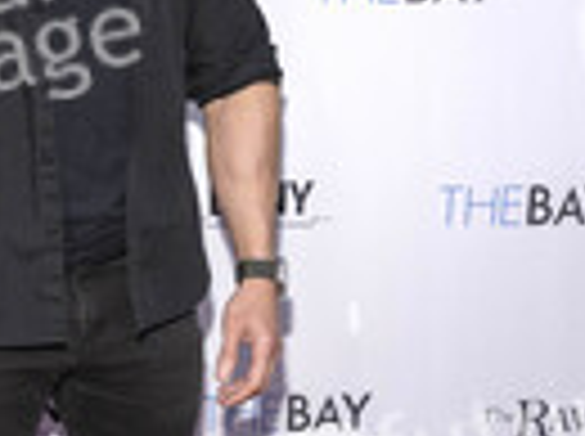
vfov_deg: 17.7
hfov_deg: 22.9
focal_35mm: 83
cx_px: 40
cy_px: 265
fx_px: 1400
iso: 800
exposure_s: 1/200
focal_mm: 28
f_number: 5.6
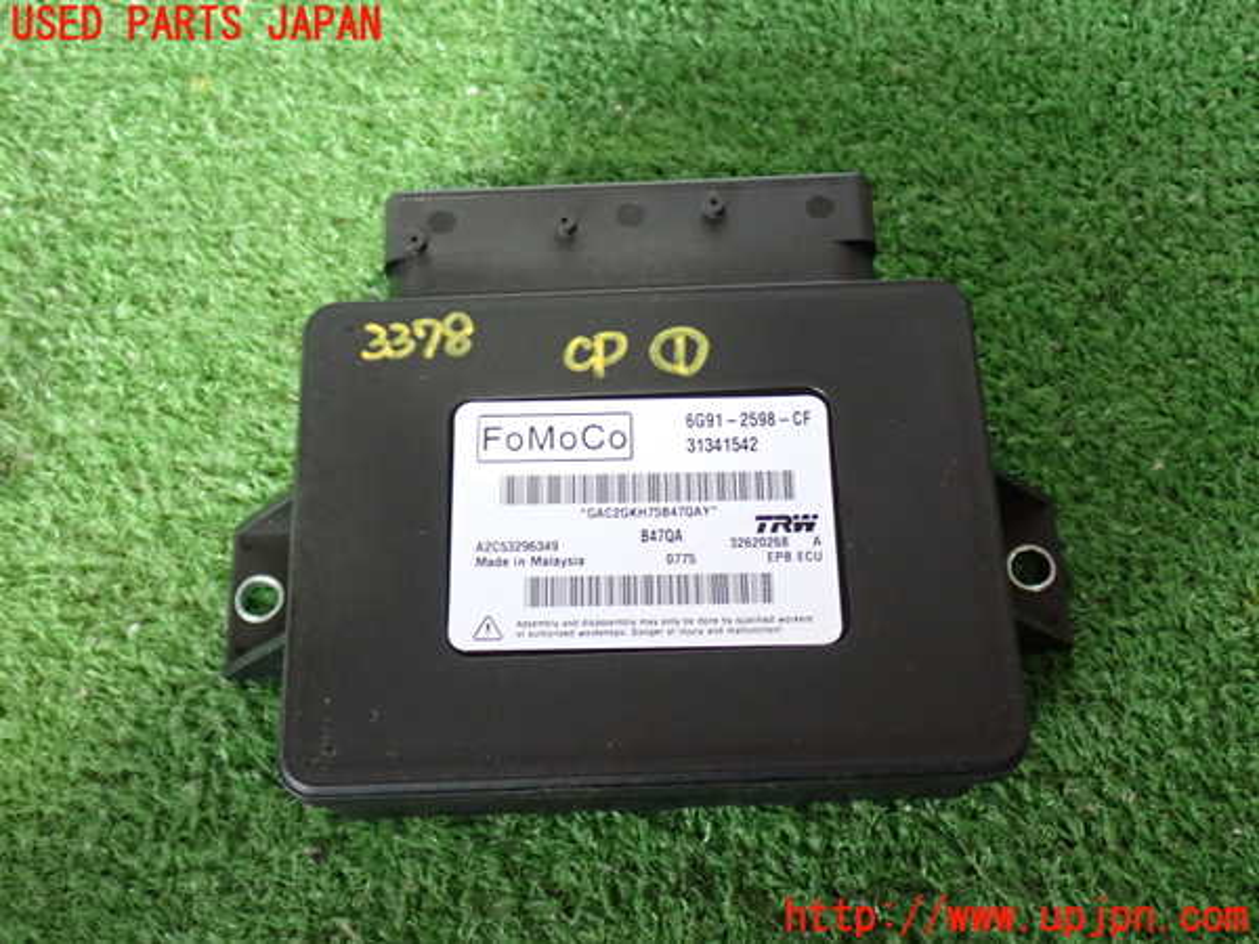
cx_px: 630
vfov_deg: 32.9
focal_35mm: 44
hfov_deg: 42.9
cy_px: 472
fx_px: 1600
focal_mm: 7.84
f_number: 2.9
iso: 800
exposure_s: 1/25
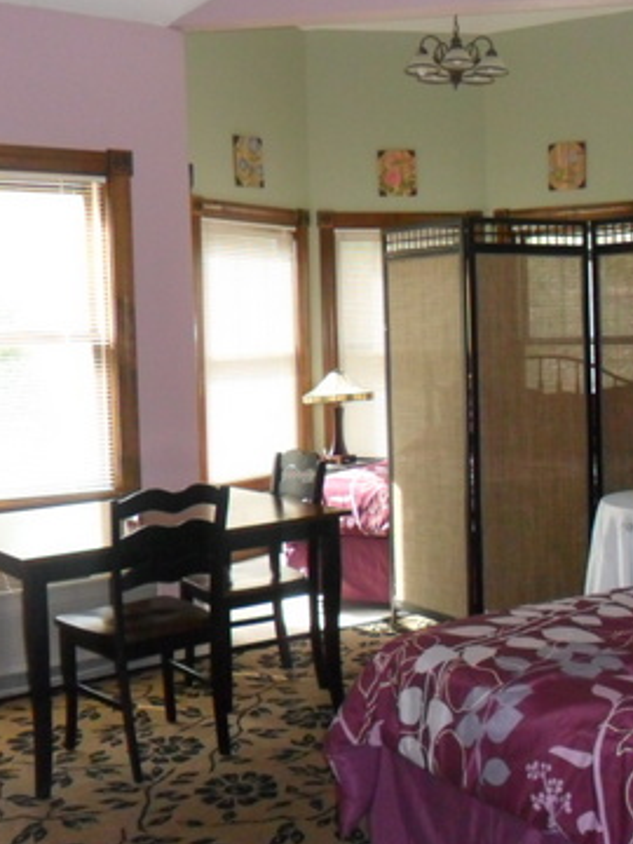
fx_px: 1097
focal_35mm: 45
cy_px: 377
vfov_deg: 42.0
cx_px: 431
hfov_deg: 31.9
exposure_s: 1/45
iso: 320
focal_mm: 4.9
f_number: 3.5
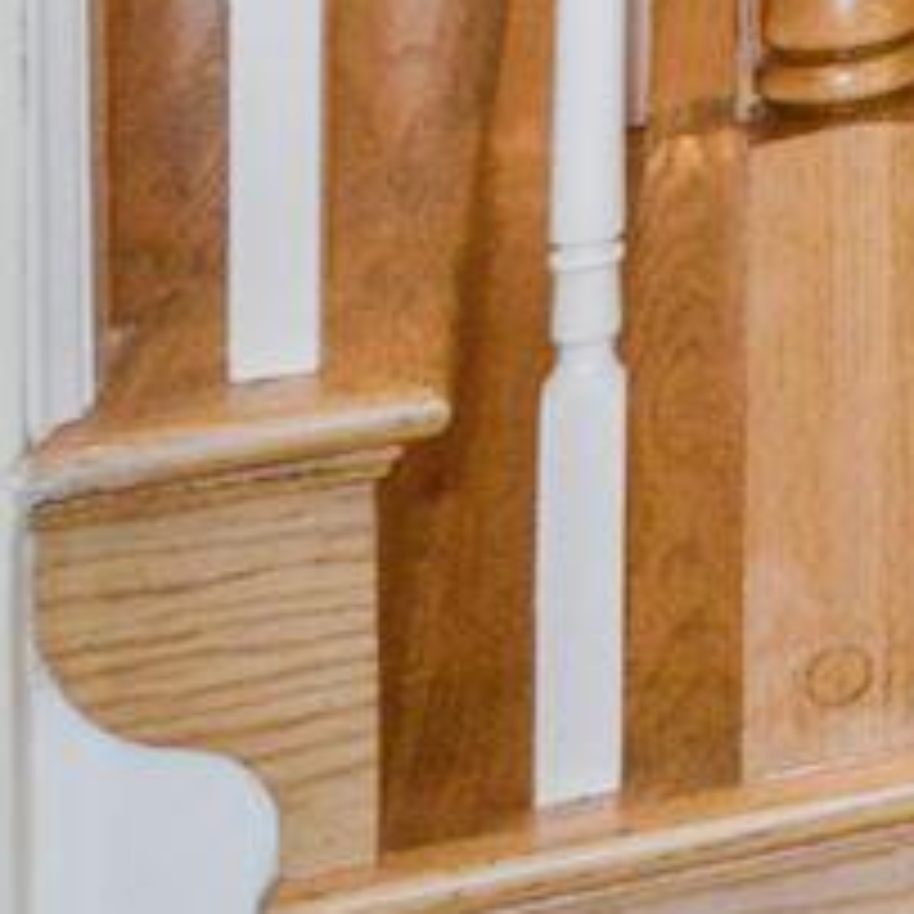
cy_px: -754
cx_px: 3413
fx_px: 4003
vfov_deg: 12.0
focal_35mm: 134
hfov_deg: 8.5
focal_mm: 16
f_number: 8
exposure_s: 1/15
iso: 900
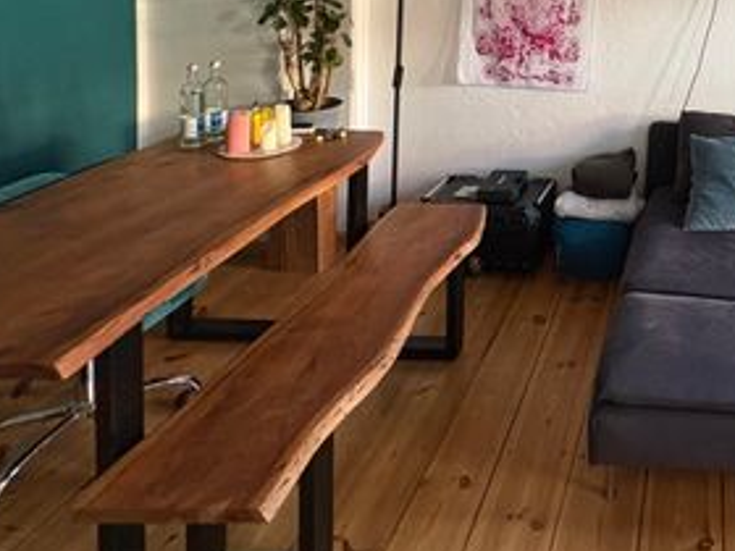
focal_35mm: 30
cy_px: -18
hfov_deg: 49.8
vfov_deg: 40.2
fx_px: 637
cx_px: 722
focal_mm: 2.22
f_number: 2.2
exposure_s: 1/60
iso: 320
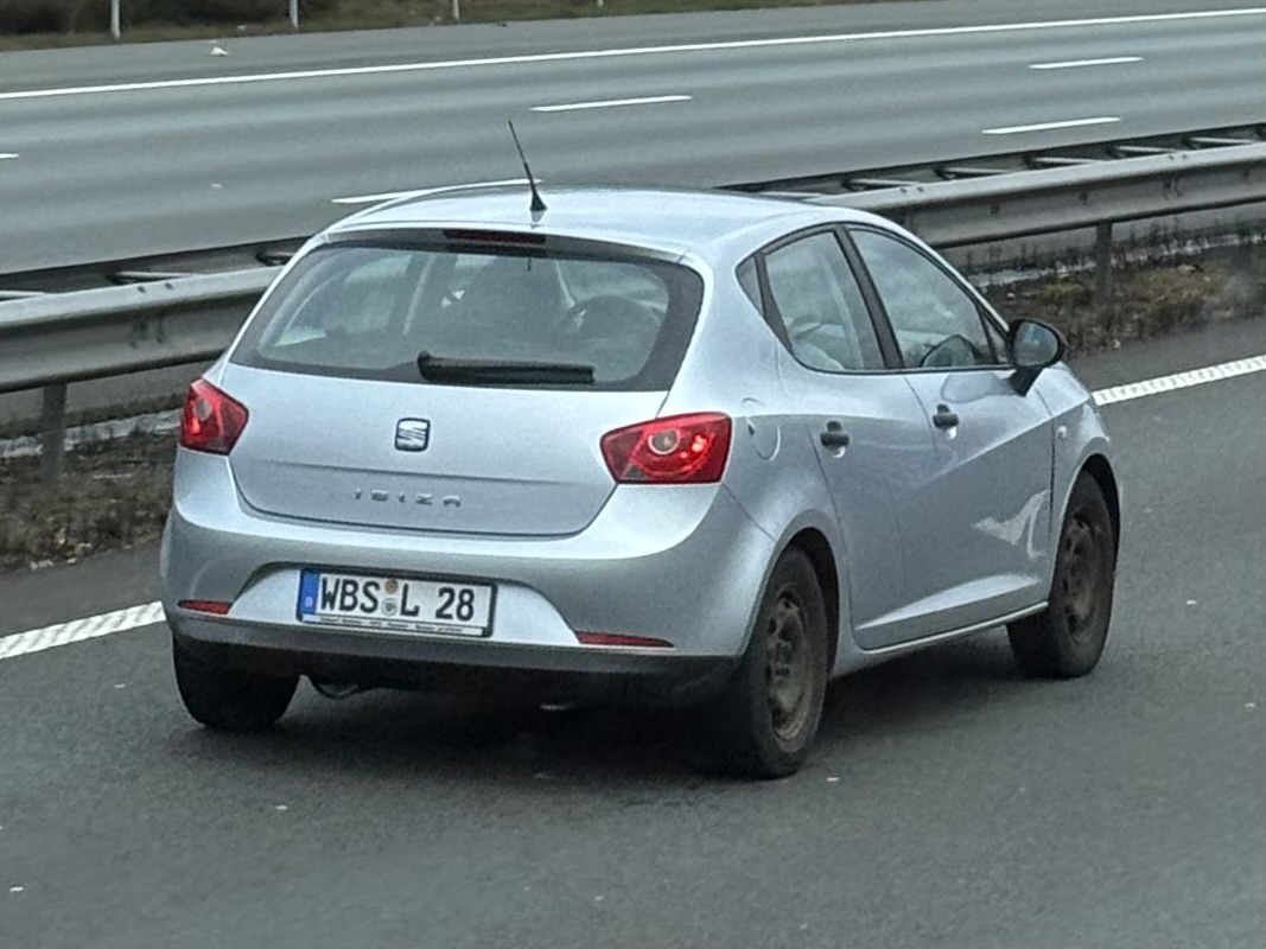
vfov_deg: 28.0
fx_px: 1902
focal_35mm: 52
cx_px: 633
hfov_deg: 36.8
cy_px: 474
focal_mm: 5.96
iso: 32
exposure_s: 1/758
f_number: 1.6
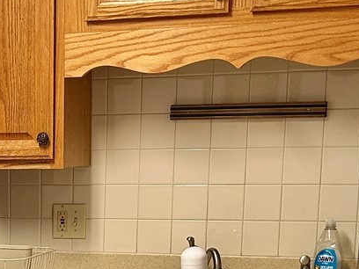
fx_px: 1058
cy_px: 362
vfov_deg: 13.9
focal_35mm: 102
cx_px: -38
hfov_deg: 18.5
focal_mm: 5.7
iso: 160
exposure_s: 1/60
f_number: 1.5
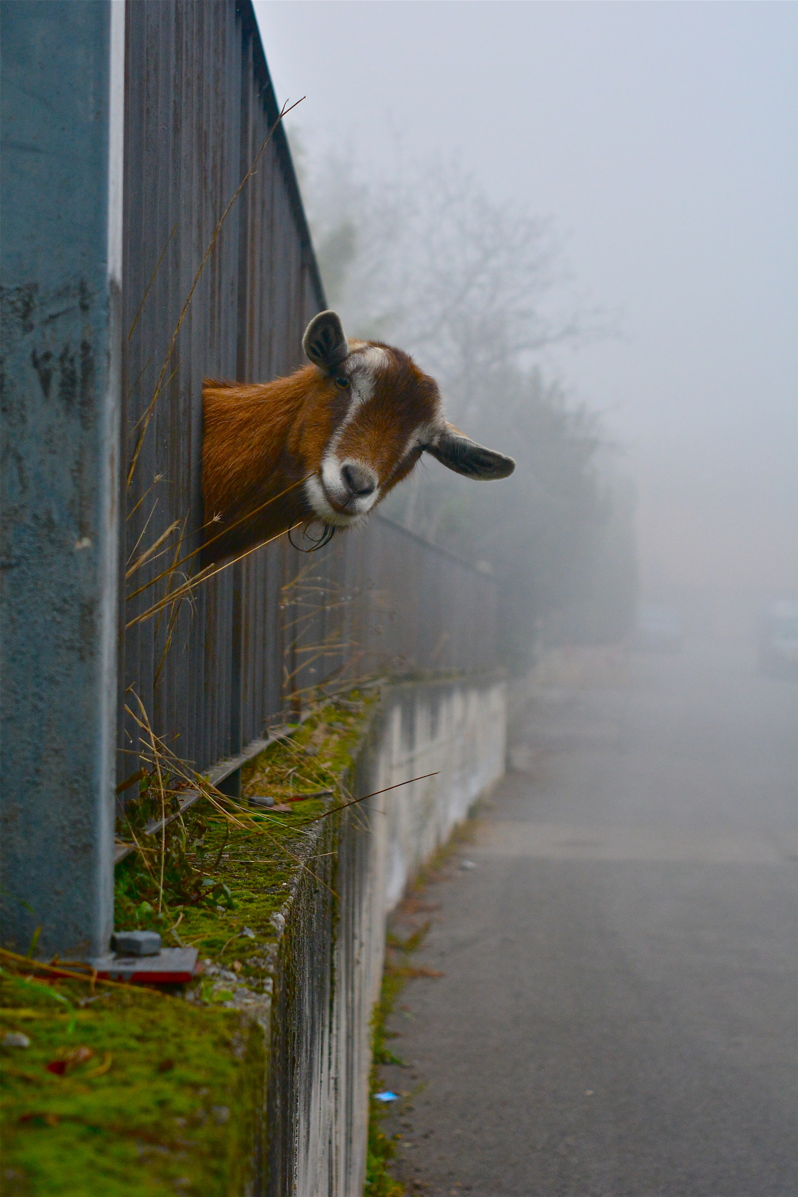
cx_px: 399
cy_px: 598
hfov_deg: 16.6
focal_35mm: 82
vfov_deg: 24.6
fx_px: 2743
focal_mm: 55
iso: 800
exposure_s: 1/500
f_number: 5.6
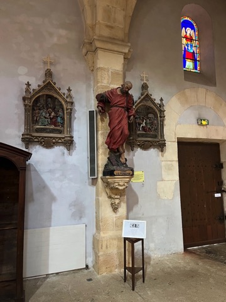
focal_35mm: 26
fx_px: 226
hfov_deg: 53.1
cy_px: 151
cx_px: 113
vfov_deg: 67.3
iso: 500
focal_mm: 5.1
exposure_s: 1/49
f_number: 1.6
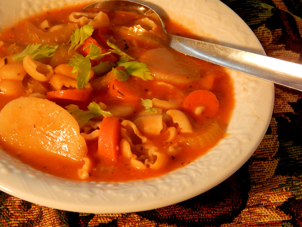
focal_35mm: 105
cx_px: 151
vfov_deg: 14.1
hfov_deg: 18.7
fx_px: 916
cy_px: 114
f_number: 4.5
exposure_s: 1/25
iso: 400
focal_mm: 18.7
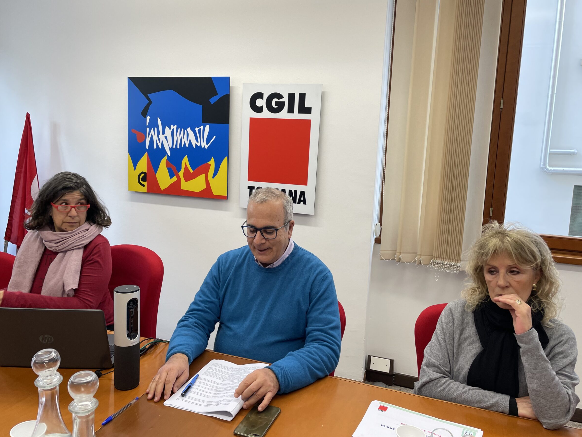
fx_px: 471
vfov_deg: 49.7
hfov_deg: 63.4
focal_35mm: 28
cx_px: 280
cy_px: 211
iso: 64
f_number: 1.6
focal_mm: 4.2
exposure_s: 1/100
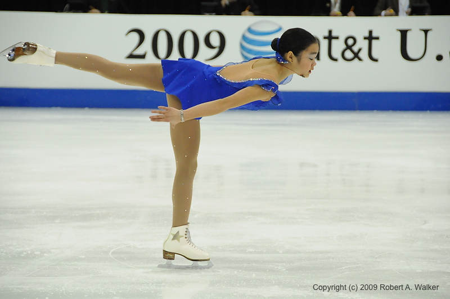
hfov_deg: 11.4
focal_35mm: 180
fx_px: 2247
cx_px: 225
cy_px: 150
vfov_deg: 7.6
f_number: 5.6
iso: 3200
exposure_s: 1/800
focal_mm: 120
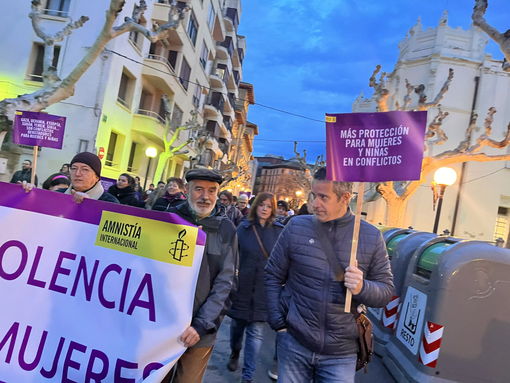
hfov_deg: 67.3
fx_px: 383
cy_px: 192
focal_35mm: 26
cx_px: 255
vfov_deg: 53.1
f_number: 1.6
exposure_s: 1/50
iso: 500
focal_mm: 5.1
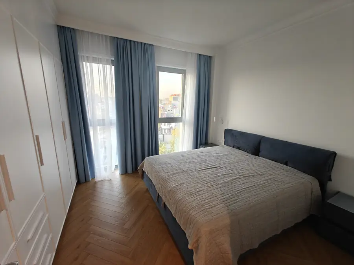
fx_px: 143
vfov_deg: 85.7
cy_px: 132
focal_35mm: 14
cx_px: 177
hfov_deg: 102.1
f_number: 2.2
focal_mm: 2.62
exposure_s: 1/50
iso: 125
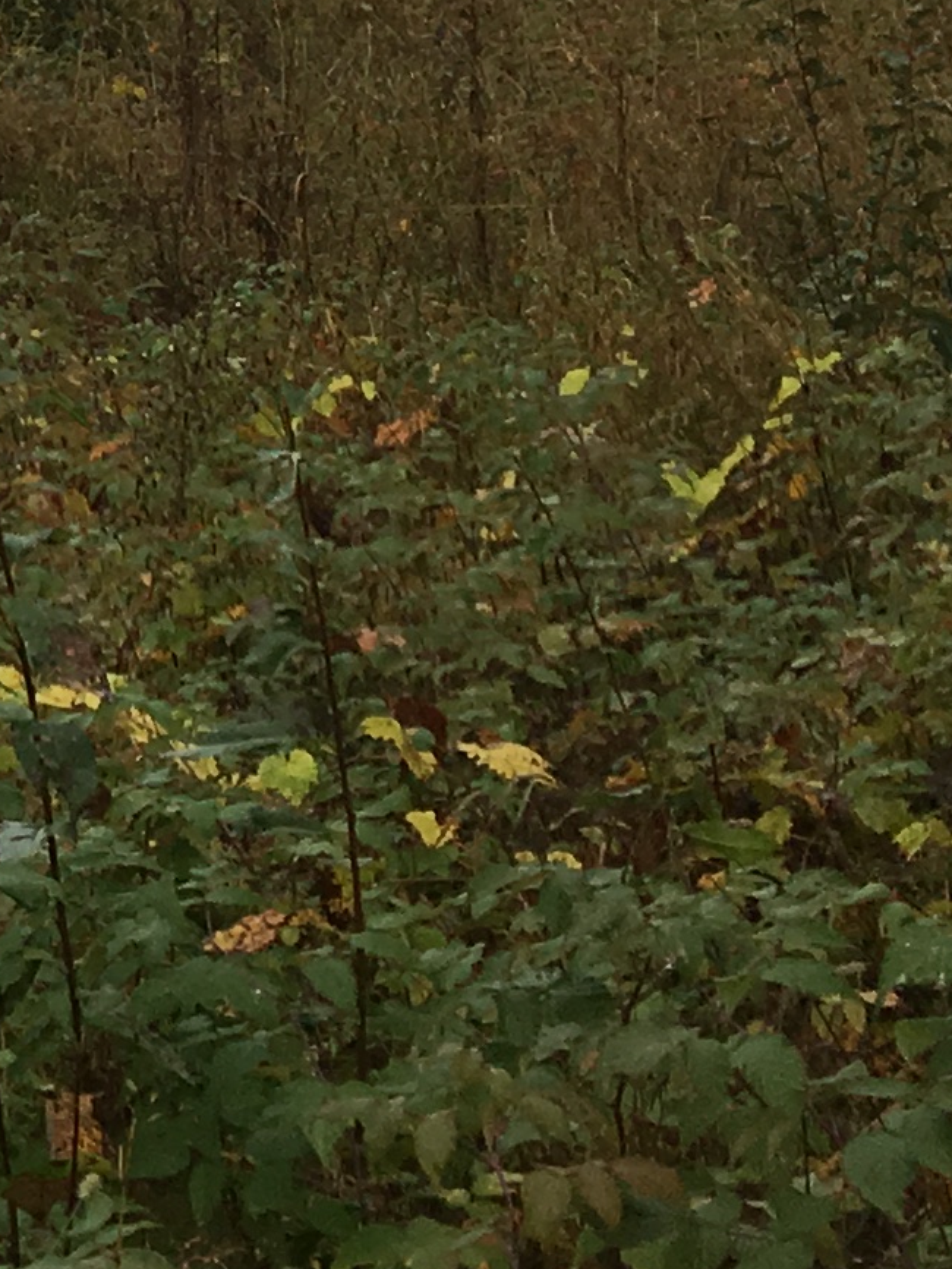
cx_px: -1308
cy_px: -327
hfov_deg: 9.7
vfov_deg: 14.1
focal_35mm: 135
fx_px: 4948
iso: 25
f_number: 2.2
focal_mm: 4.15
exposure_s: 1/316
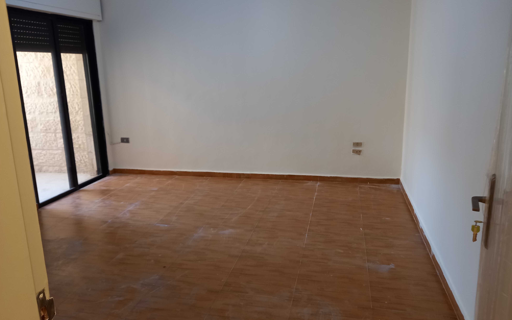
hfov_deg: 68.4
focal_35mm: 27
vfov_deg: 46.0
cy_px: 154
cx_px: 258
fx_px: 377
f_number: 2
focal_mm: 4.6
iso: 200
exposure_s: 1/24
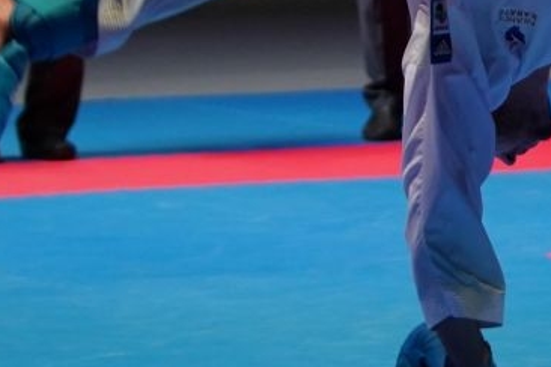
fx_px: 5571
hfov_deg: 5.6
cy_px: -223
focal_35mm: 364
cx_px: 784
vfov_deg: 3.8
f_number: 2.8
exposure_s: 1/1000
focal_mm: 74
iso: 1250
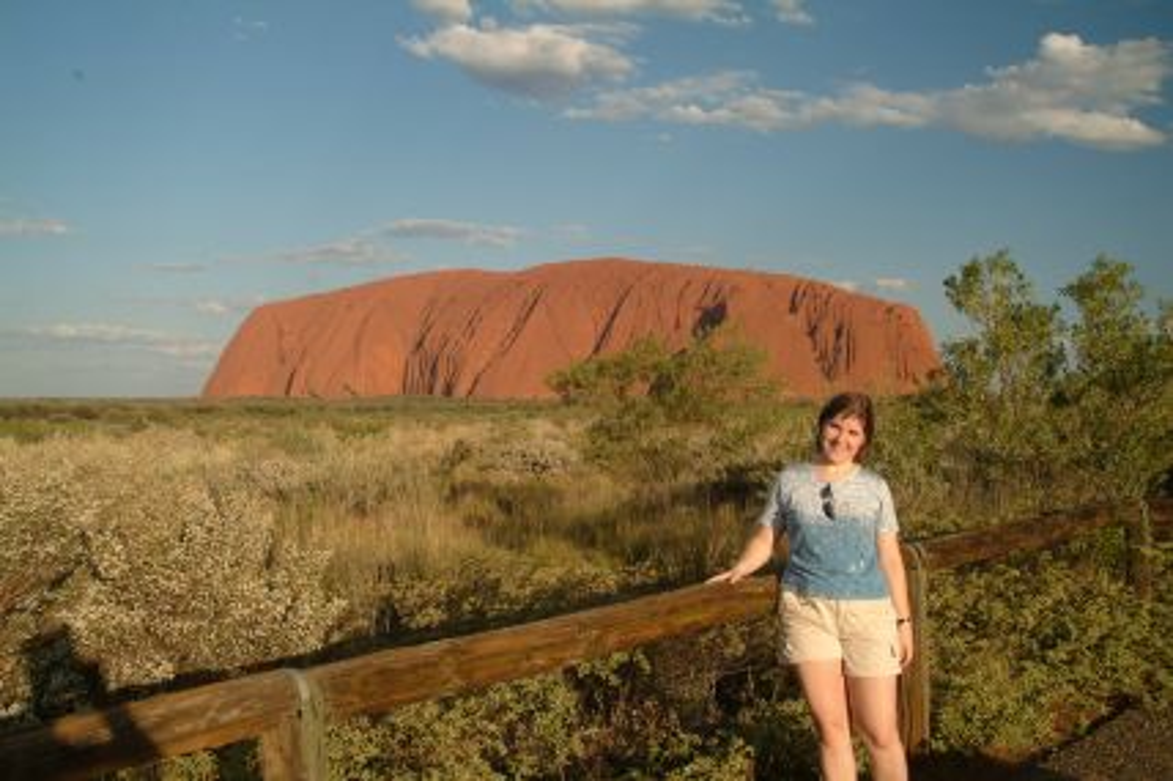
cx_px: 586
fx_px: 1221
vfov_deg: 35.5
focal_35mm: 38
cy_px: 390
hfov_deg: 51.3
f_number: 5.6
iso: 100
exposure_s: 1/125
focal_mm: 25
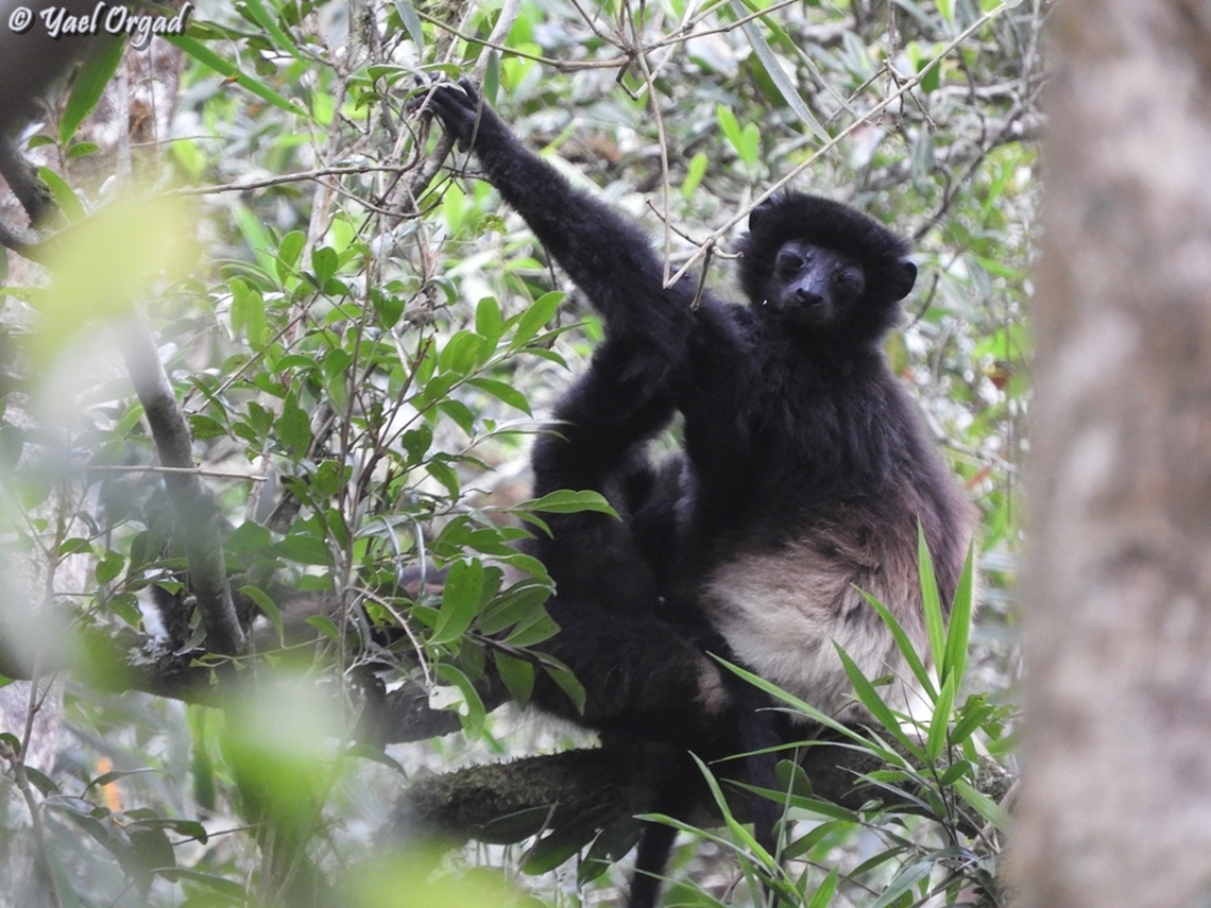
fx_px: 24489
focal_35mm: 700
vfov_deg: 2.1
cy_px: 454
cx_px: 606
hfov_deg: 2.8
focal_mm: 125.4
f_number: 5.6
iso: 560
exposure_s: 1/60
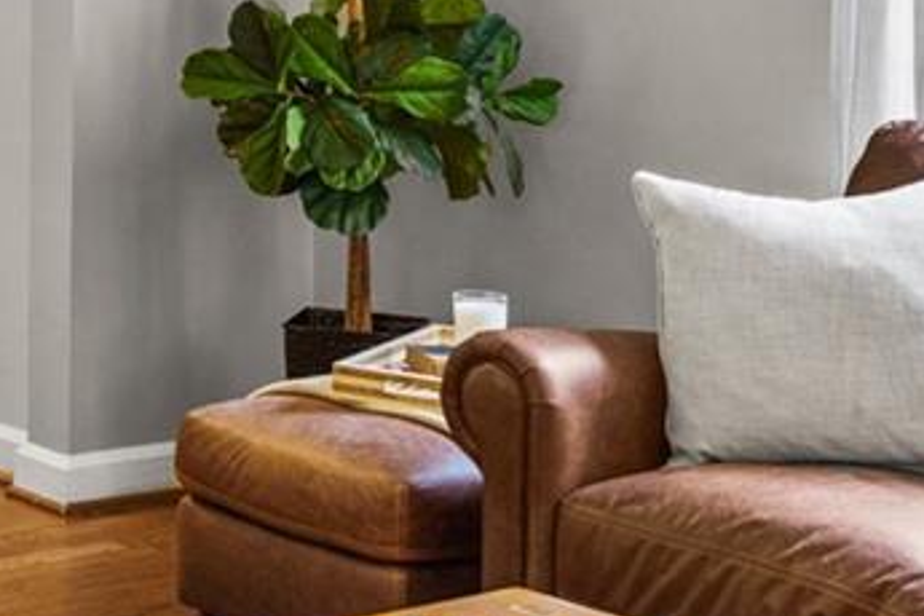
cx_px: -287
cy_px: -16
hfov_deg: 21.3
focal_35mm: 86
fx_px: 2207
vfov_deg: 15.6
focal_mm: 29
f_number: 4.5
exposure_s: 1/20
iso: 1250
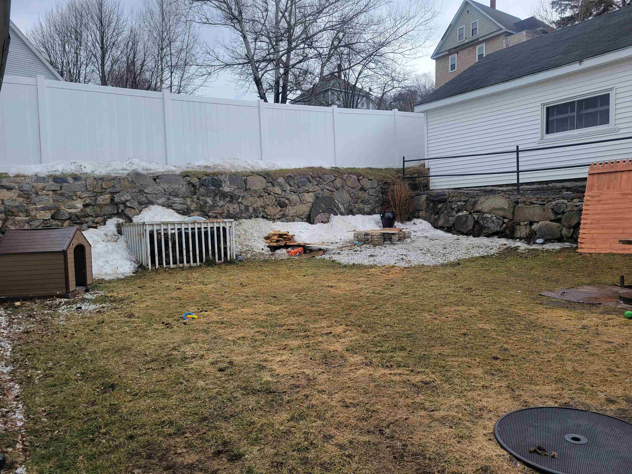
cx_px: 316
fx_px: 475
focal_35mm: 26
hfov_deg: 67.3
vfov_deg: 53.1
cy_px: 237
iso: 40
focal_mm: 5.4
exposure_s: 1/323
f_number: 1.8
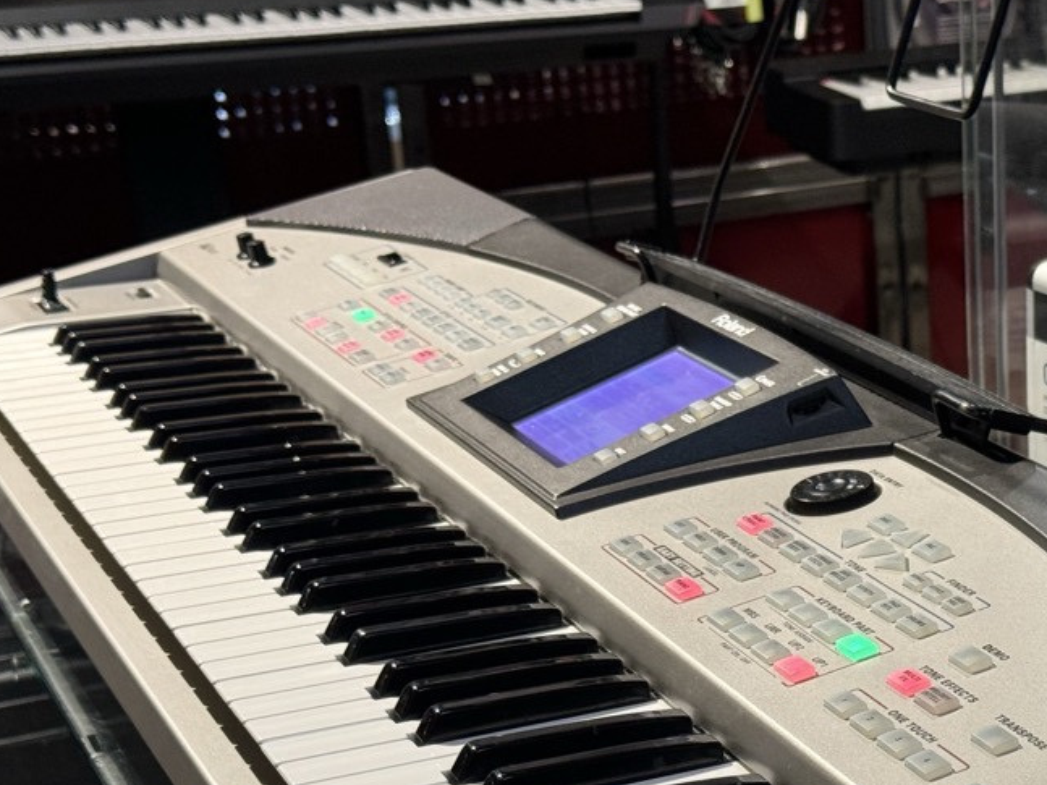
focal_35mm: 89
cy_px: 631
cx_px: 858
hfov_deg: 21.7
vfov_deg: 16.5
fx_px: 2691
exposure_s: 1/60
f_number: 1.78
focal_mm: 6.86
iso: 250
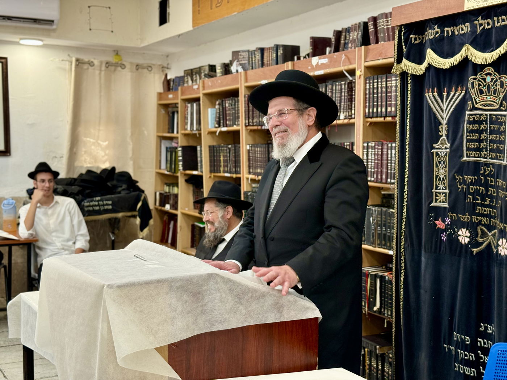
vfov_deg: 30.3
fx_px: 703
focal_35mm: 48
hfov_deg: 39.7
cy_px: 190
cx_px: 254
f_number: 1.78
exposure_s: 1/100
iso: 125
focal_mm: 6.76
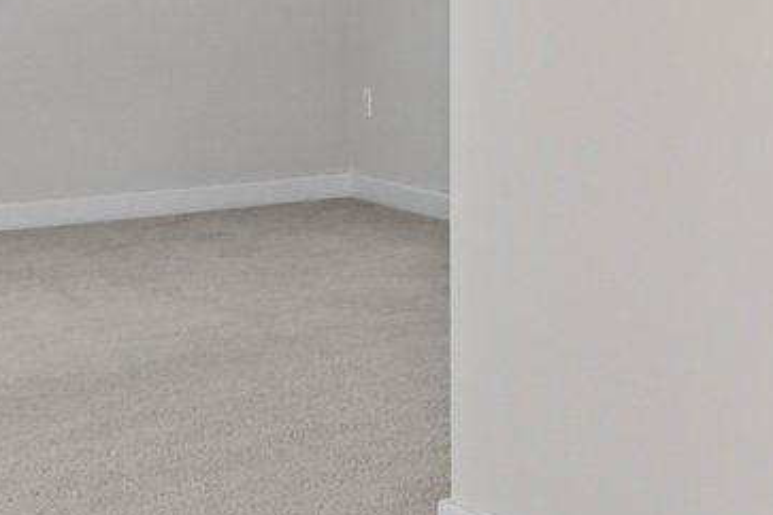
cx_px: 1518
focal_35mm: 79
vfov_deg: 16.8
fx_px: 1696
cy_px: -46
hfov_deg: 18.1
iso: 400
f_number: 8
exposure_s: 1/13
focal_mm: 14
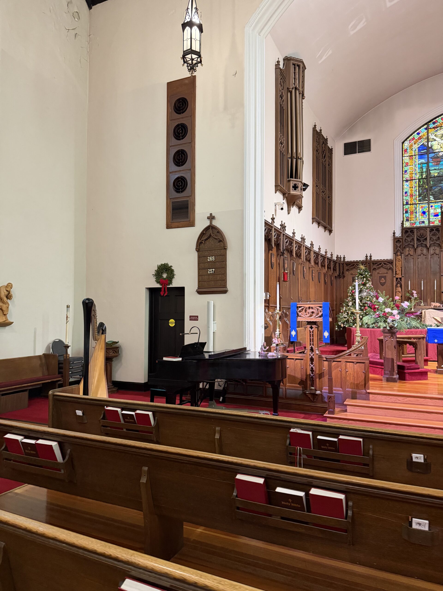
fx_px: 410
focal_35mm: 24
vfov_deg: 71.6
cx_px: 222
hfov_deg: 56.8
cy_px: 296
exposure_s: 1/60
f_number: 1.78
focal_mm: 6.76
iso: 500
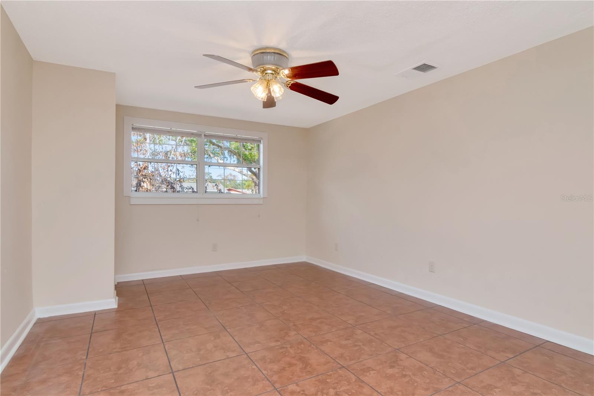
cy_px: 198
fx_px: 297
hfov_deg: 90.0
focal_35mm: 18
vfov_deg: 67.4
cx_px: 297
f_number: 13
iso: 1000
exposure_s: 1/80
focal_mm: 12
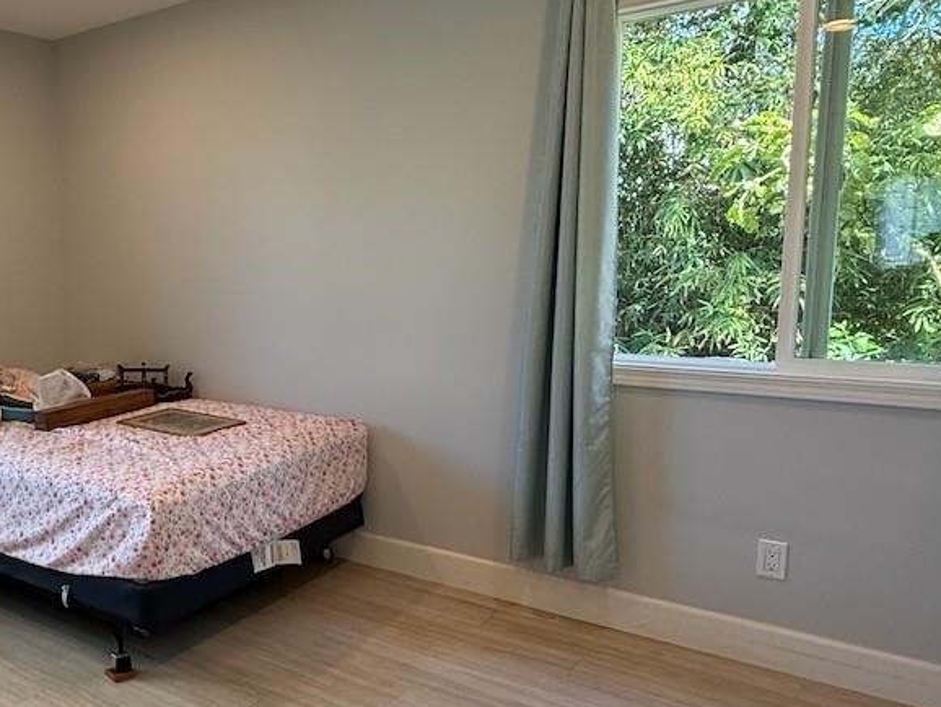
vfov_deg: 45.5
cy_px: 360
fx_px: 843
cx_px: 142
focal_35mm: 31
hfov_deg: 53.0
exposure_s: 1/120
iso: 160
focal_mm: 2.22
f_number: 2.2
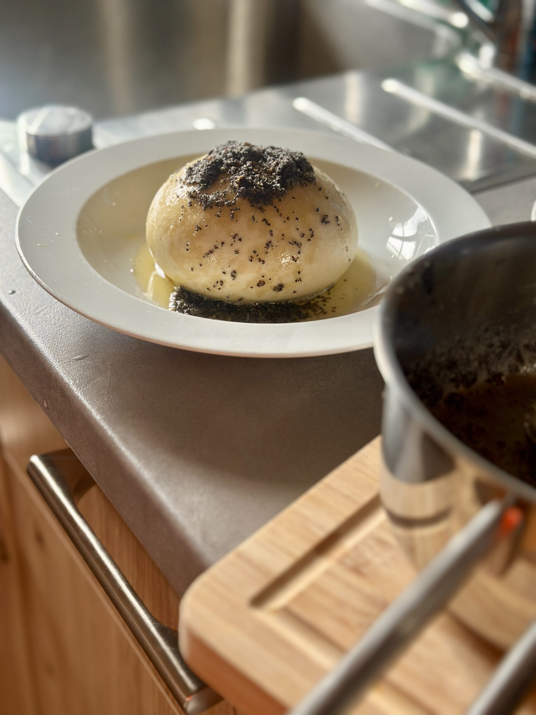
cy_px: 358
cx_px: 268
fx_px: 991
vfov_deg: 39.7
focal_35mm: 48
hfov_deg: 30.3
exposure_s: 1/50
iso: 100
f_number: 1.78
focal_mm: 6.86
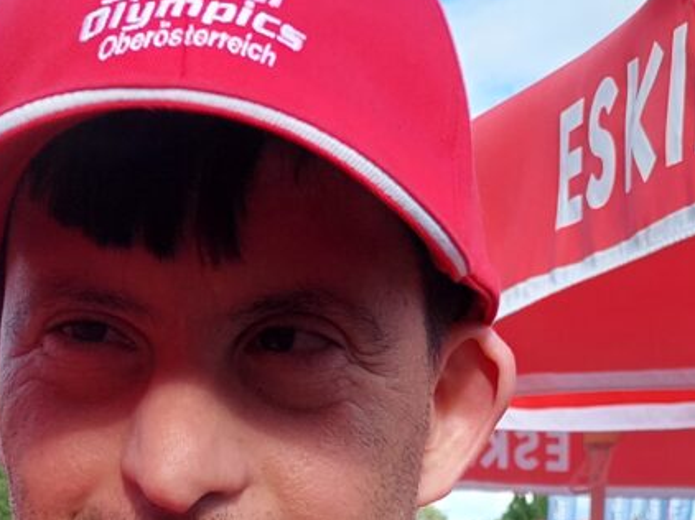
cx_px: 359
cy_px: 1185
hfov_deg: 21.5
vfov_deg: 13.0
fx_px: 1826
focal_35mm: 91
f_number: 1.8
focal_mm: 5.23
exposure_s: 1/443
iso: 40
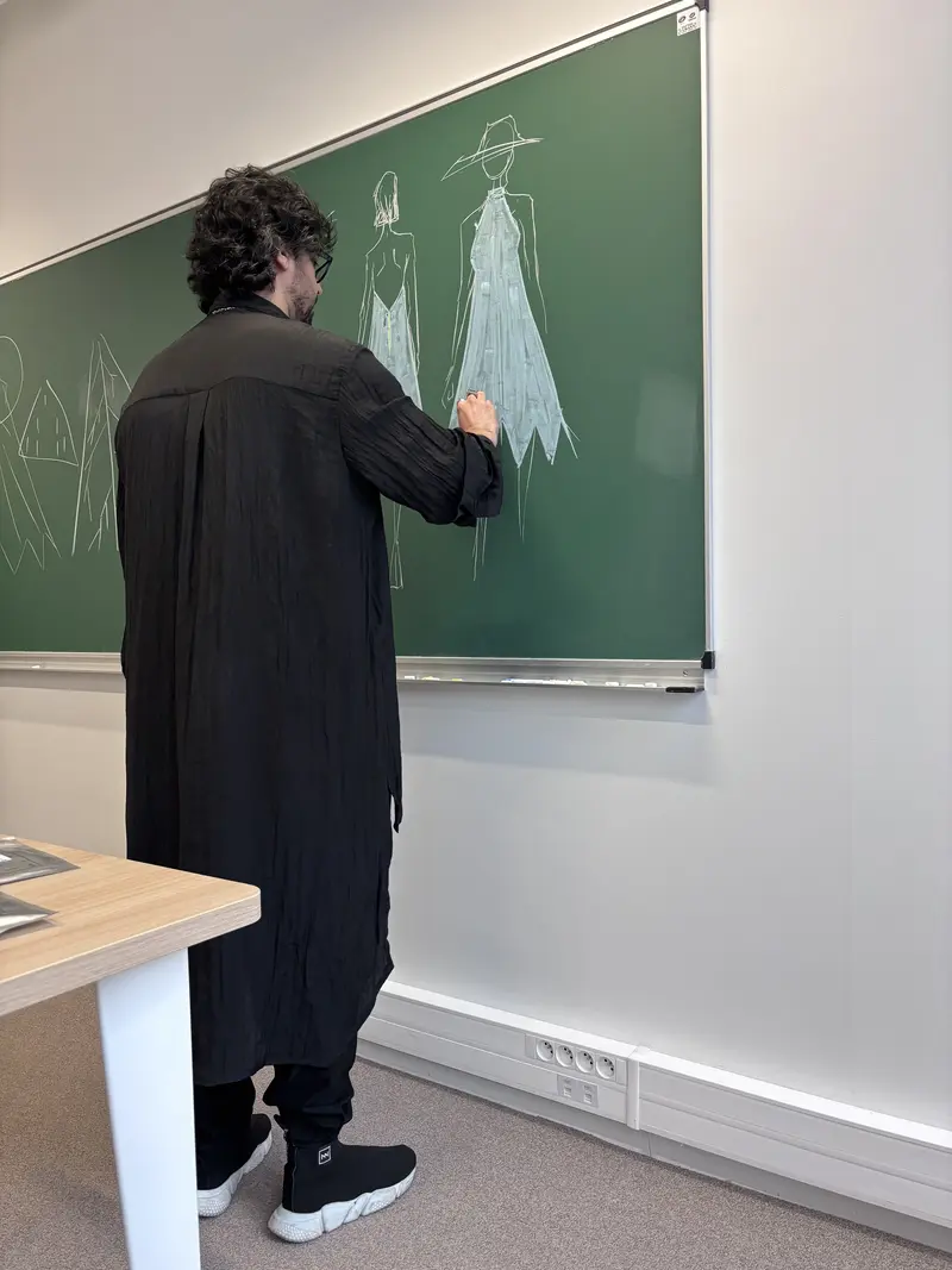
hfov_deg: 53.1
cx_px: 476
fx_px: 954
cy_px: 635
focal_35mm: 26
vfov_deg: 67.3
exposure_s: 1/100
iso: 125
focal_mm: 5.96
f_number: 1.6
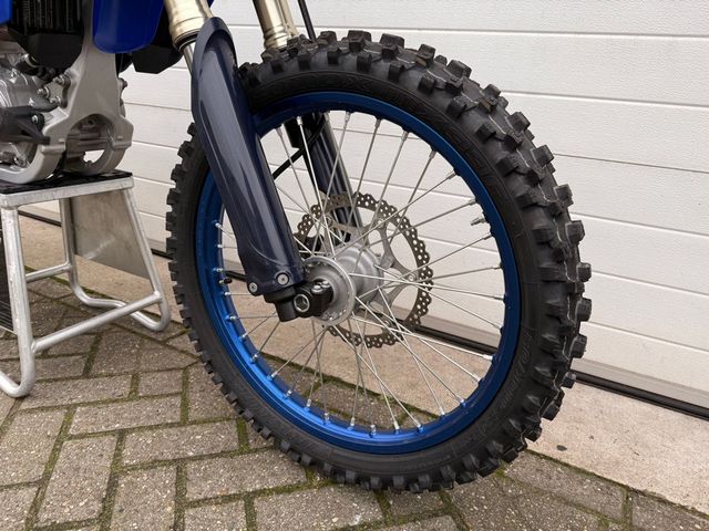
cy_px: 266
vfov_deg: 56.8
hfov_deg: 71.6
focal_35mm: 24
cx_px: 354
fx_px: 492
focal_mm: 6.76
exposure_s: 1/121
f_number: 1.78
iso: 100
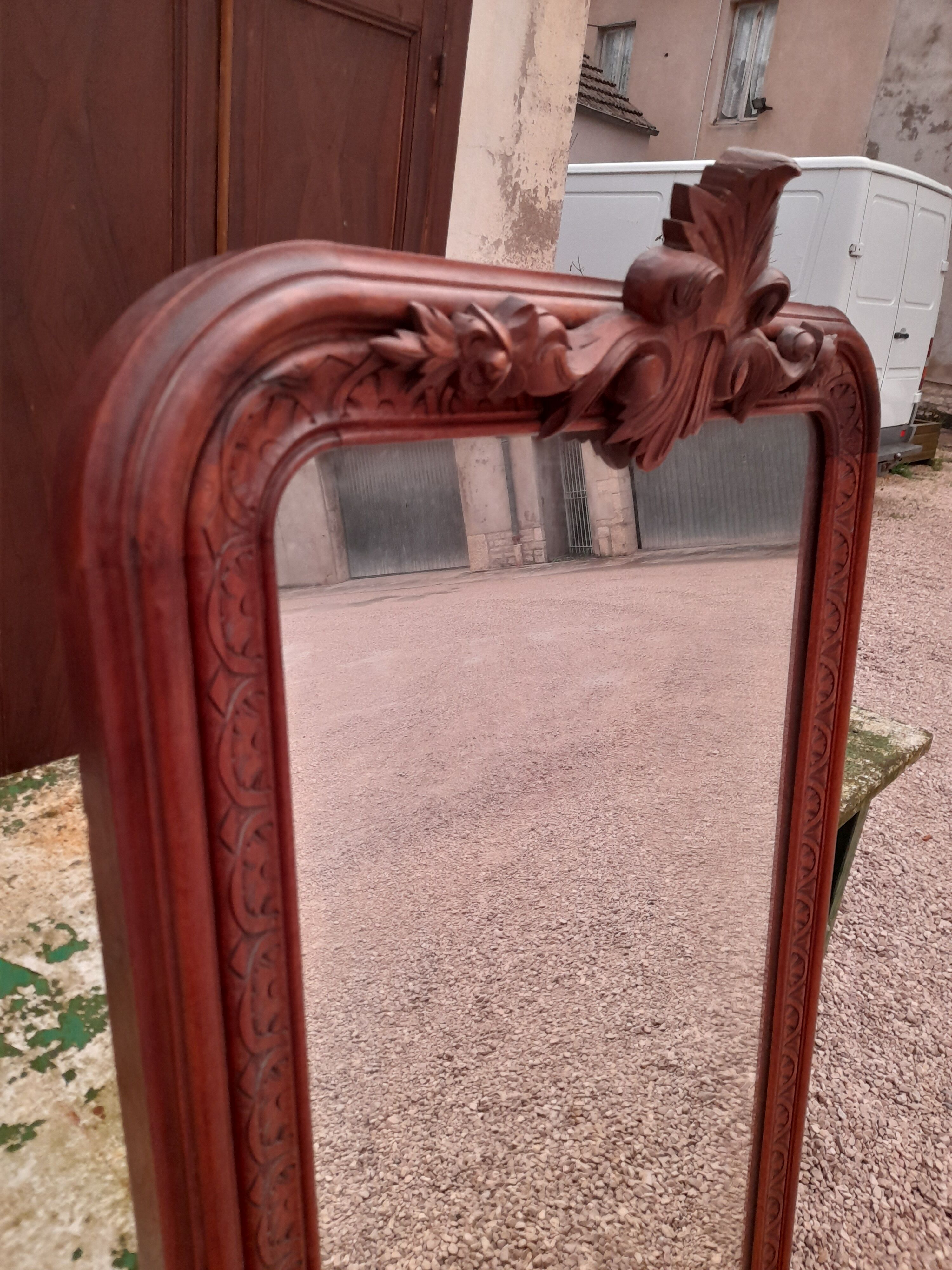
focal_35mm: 25
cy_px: 635
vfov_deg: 69.4
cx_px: 476
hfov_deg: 54.9
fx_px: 917
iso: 250
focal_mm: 4.6
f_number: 2
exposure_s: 1/50
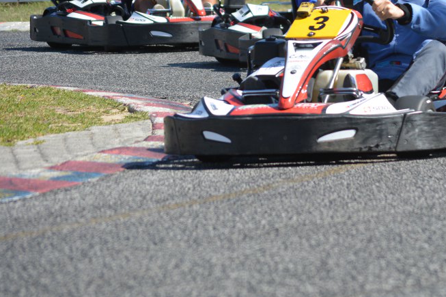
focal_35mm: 320
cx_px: 405
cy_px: 40
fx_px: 3963
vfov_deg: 4.3
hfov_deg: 6.4
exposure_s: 1/1600
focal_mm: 116
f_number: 5.6
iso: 400
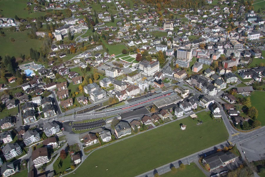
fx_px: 206
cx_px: 132
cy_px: 88
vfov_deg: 46.4
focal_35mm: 28
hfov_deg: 65.5
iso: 125
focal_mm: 10.4
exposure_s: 1/800
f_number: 5
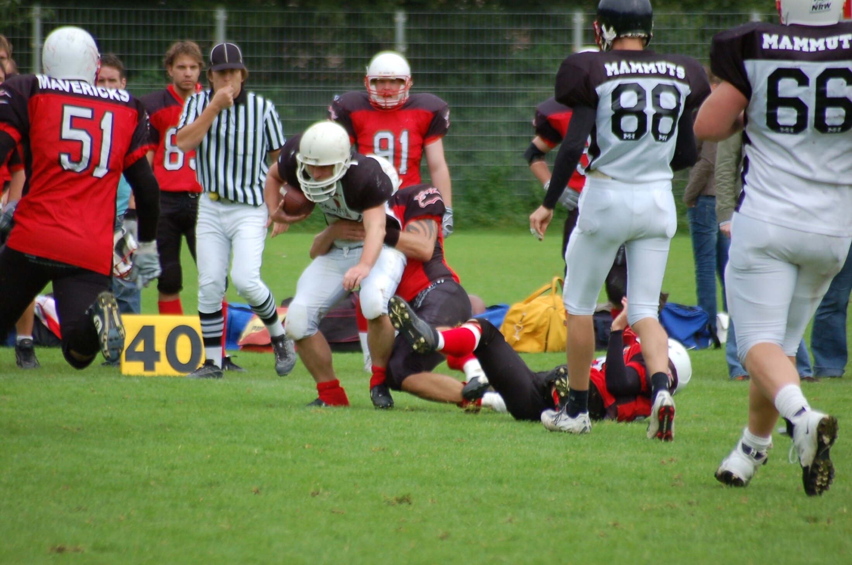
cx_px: 426
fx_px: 10630
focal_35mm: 450
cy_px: 282
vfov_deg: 3.0
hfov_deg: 4.6
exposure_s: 1/500
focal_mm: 300
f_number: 5.6
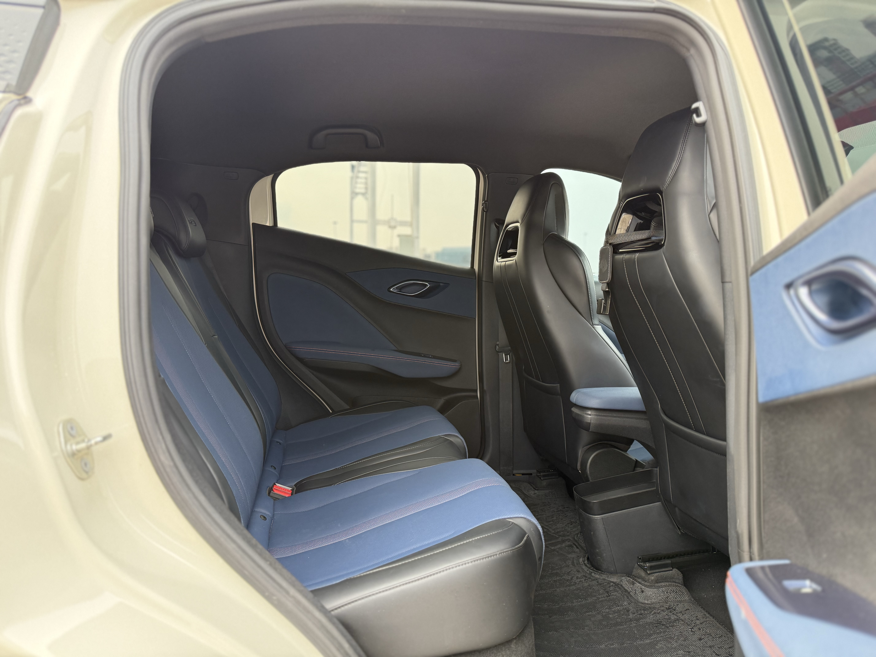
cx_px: 438
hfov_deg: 71.6
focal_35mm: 24
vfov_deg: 56.8
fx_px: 607
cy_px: 328
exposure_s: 1/92
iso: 200
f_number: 1.78
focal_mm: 6.76
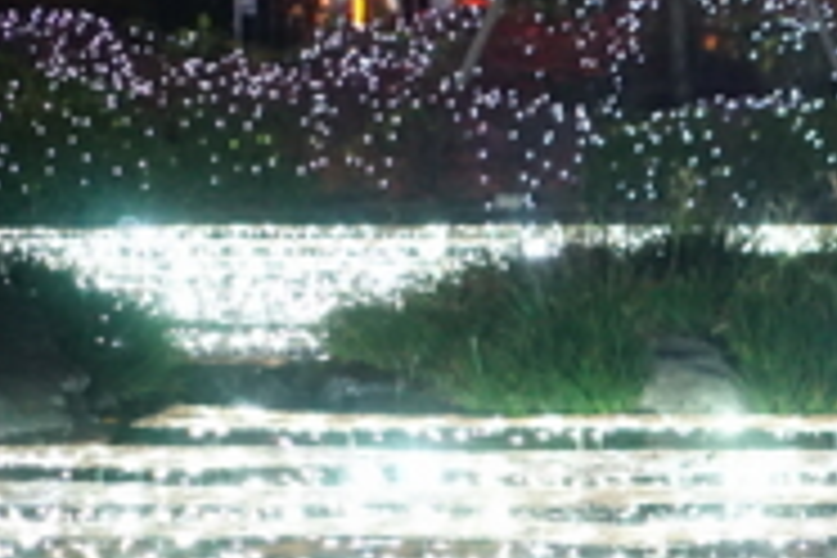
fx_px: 3999
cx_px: 1318
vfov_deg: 8.0
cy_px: 515
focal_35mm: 172
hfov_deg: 11.4
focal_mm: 50
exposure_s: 1/80
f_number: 2.2
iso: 10000
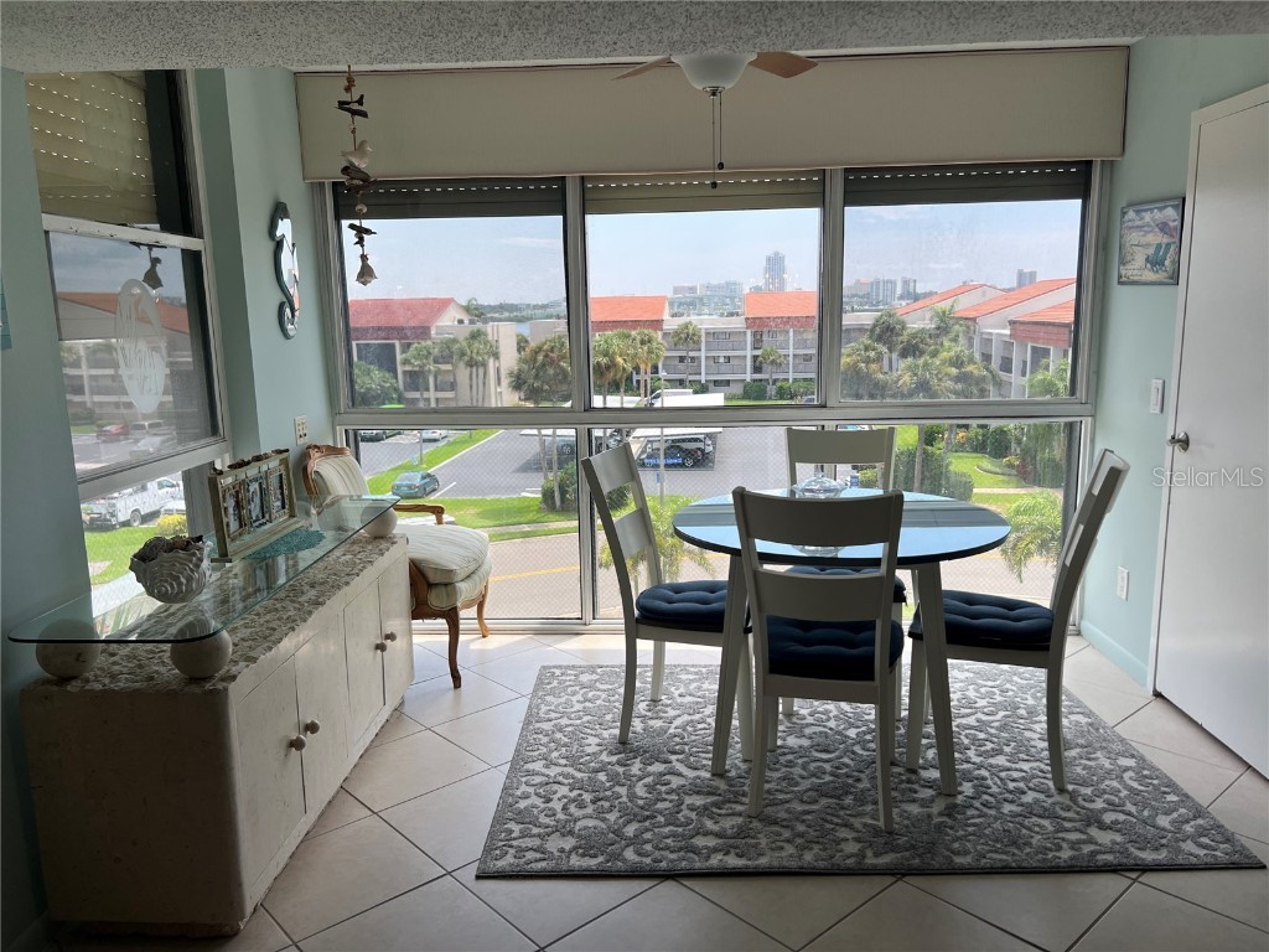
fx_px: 953
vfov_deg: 53.1
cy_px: 476
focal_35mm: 26
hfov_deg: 67.3
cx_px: 634
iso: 50
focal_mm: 5.7
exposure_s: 1/1412
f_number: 1.5
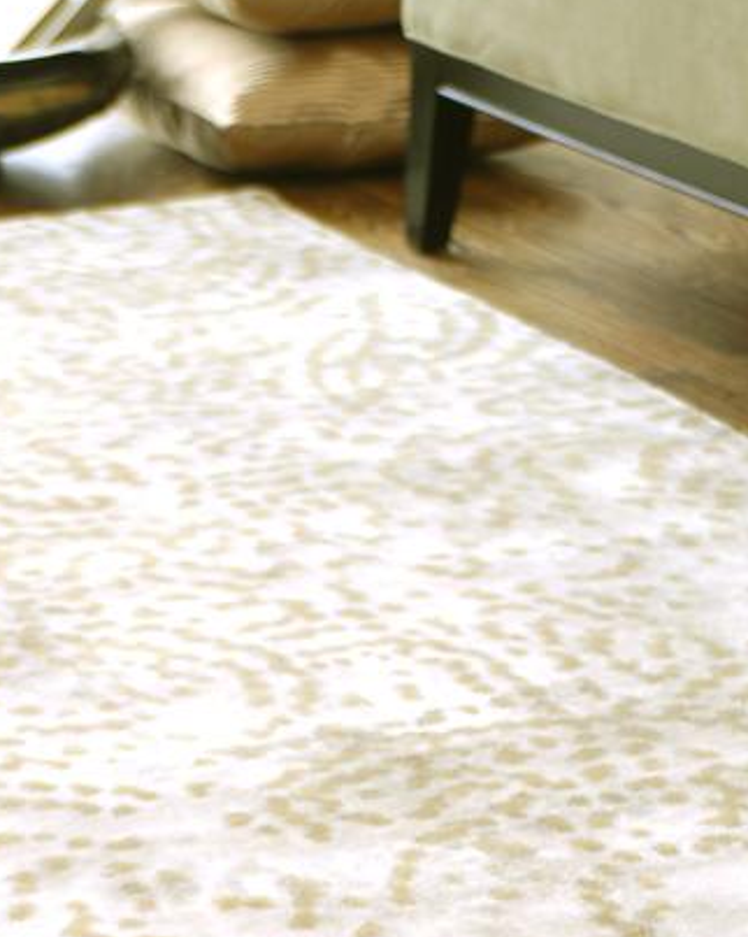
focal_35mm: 133
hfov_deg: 11.5
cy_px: 984
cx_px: 115
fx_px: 3683
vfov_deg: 14.2
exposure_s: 1/50
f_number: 2.8
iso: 100
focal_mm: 38
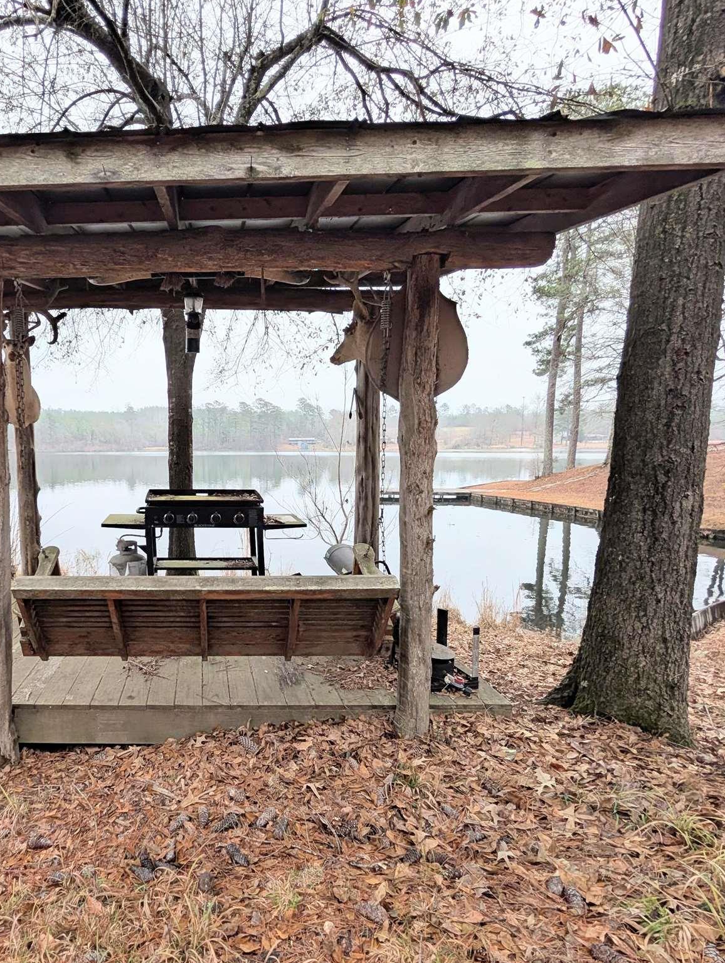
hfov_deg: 67.9
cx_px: 197
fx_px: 502
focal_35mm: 18
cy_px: 509
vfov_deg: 87.6
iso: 51
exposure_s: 1/315
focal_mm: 2.02
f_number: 1.7
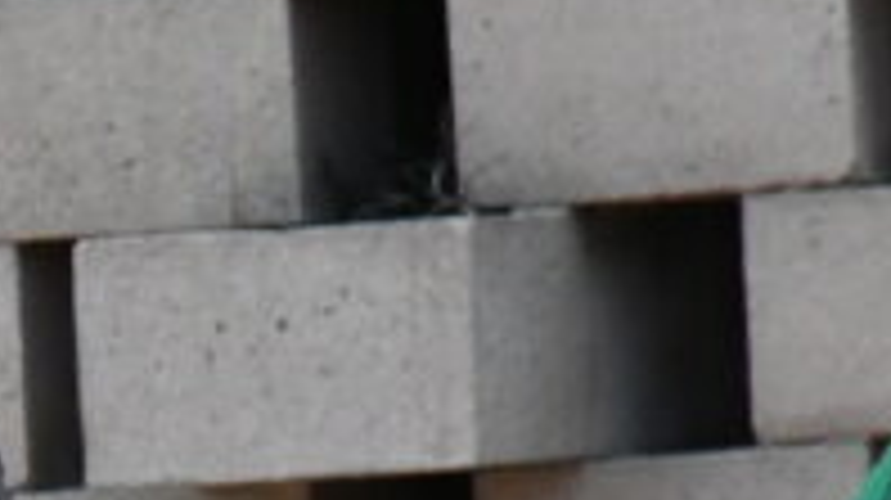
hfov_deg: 0.9
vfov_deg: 0.5
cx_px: -468
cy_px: 759
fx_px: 57600
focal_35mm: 2440
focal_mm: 300
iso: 3200
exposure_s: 1/4000
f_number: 8
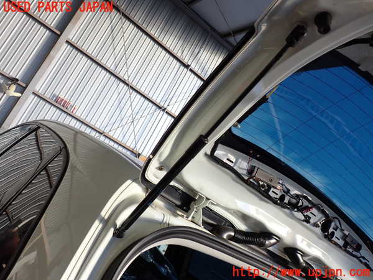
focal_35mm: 30
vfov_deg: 46.8
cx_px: 186
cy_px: 140
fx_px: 323
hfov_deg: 60.0
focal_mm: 5.4
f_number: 3.2
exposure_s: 1/125
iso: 100
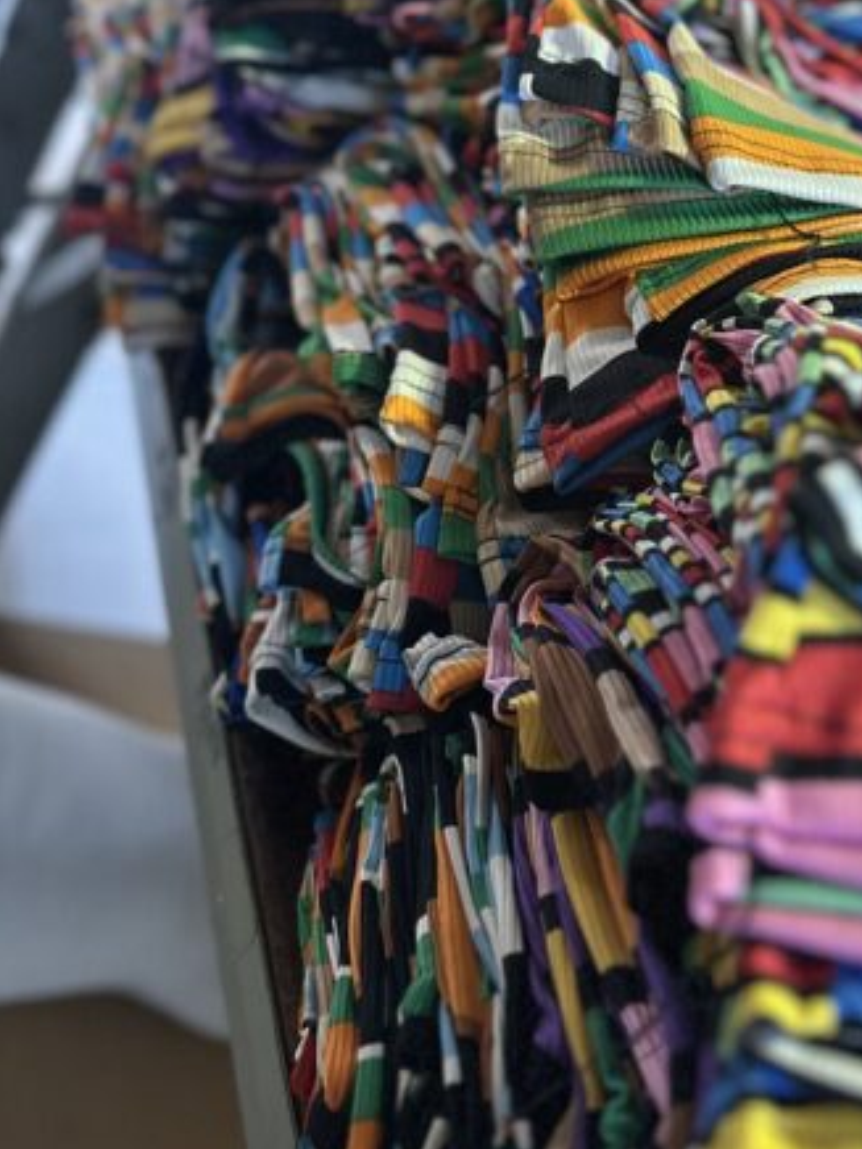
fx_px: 1461
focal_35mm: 44
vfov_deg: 42.2
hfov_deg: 31.9
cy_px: 353
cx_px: 701
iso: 1000
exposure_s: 1/33
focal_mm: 6.86
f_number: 1.78
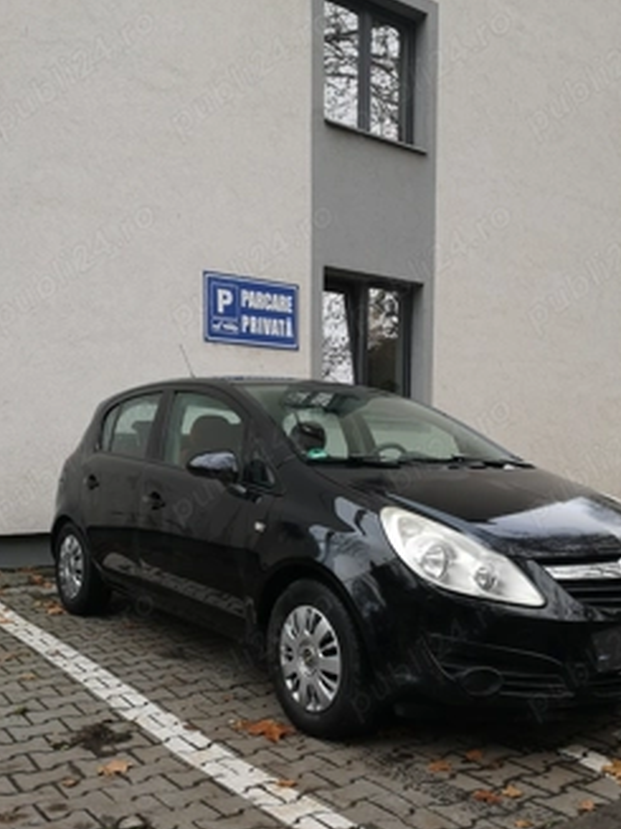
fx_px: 790
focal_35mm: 33
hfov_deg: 42.9
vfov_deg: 54.9
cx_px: 340
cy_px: 502
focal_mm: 5.58
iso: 50
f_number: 1.8
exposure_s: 1/50
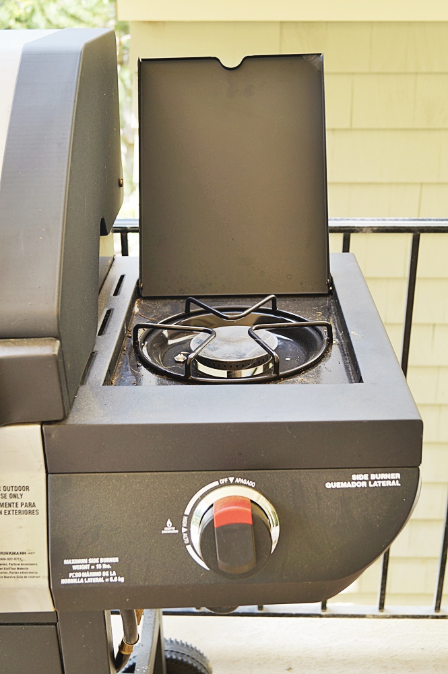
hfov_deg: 31.8
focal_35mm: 42
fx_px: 786
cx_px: 224
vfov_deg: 46.4
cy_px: 337
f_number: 4.5
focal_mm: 28
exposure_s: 1/60
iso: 100
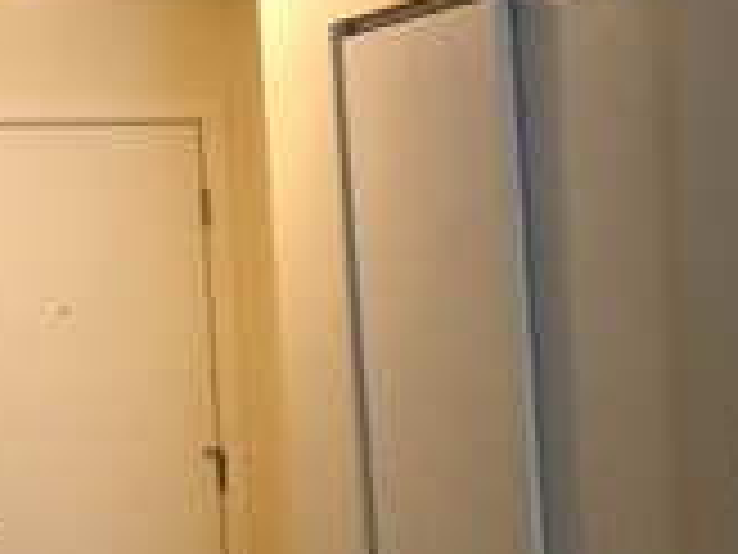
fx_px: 2409
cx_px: 400
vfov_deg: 13.1
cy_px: 369
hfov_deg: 17.4
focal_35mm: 113
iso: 160
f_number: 2.2
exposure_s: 1/30
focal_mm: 4.15
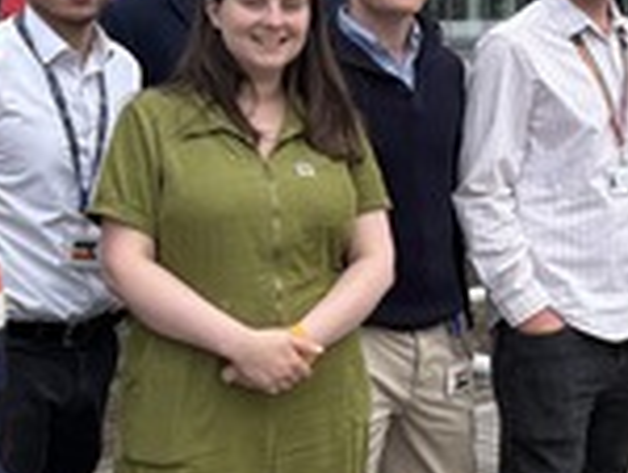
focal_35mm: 104
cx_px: 879
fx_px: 1890
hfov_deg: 17.4
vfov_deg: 14.1
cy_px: 4
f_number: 1.6
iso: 50
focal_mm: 5.96
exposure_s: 1/2451
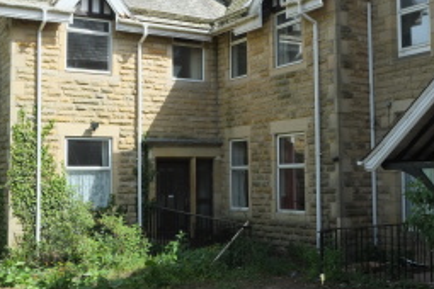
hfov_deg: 35.9
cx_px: 293
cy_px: 128
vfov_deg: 24.6
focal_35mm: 55
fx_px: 663
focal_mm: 23
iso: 800
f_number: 9
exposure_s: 1/400
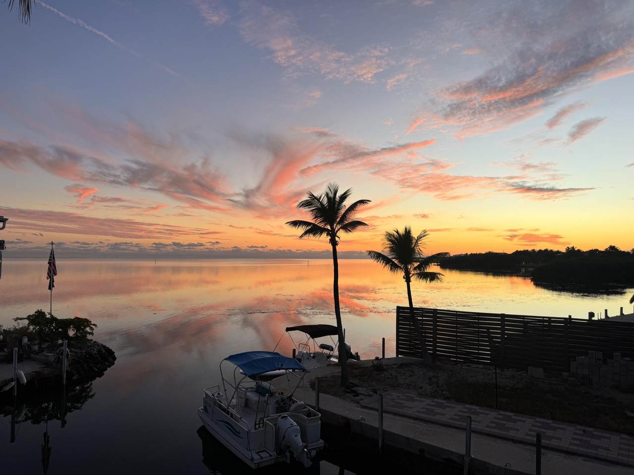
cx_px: 317
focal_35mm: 24
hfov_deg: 71.6
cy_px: 238
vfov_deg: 56.8
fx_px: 440
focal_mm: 6.76
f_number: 1.78
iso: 80
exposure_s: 1/338
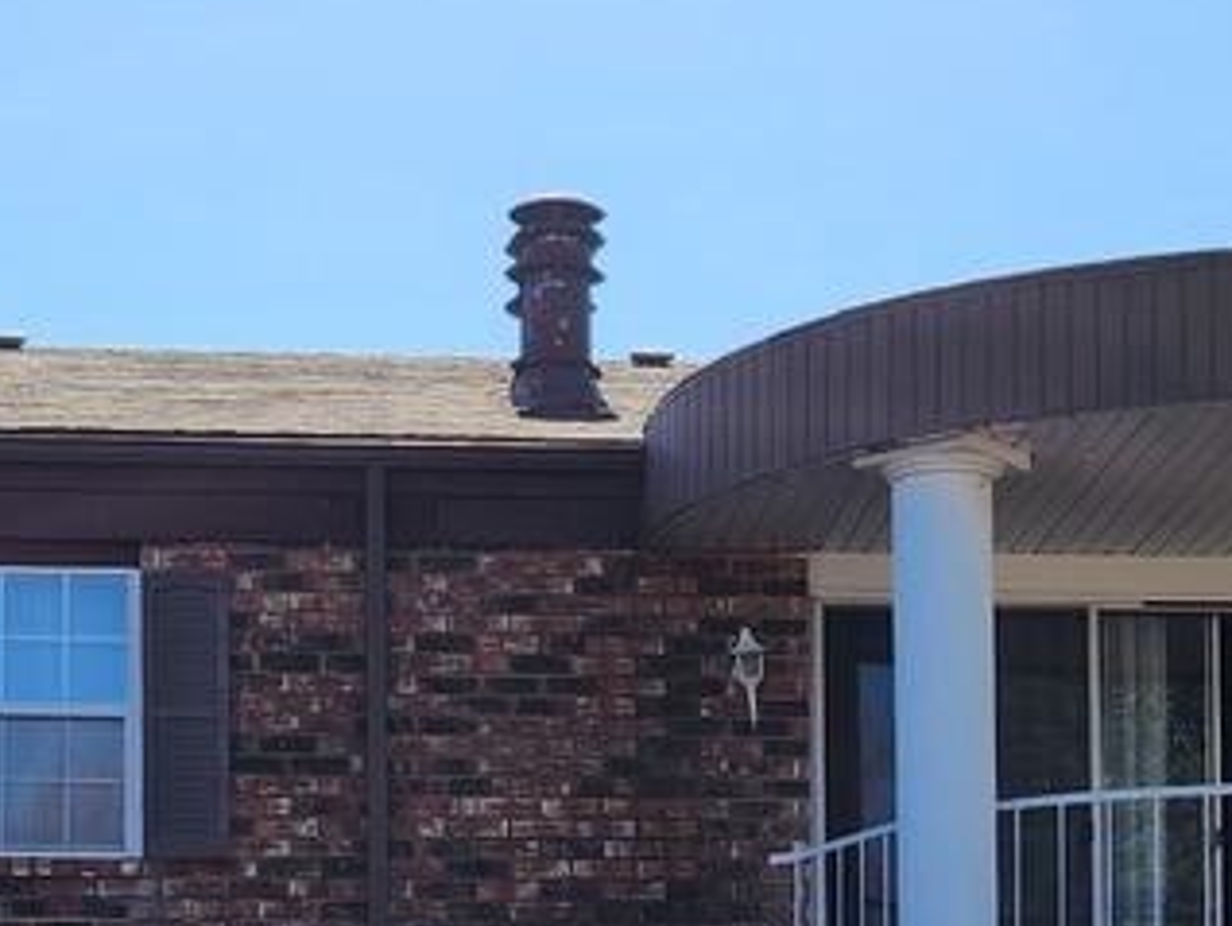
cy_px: 1135
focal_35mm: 104
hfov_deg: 18.9
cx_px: 639
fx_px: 3704
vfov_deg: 13.8
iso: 20
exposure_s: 1/1058
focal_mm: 5.4
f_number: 1.8
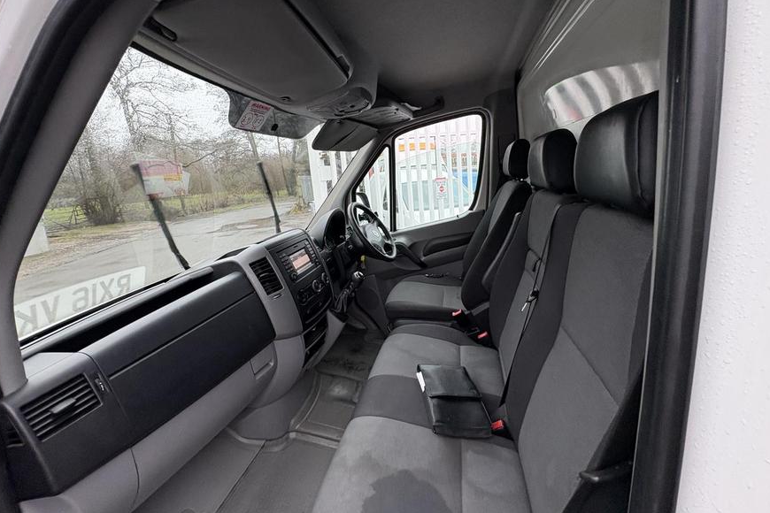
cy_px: 224
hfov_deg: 100.4
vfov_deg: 77.0
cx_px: 383
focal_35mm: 15
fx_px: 321
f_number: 2.2
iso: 160
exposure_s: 1/99
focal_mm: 2.22
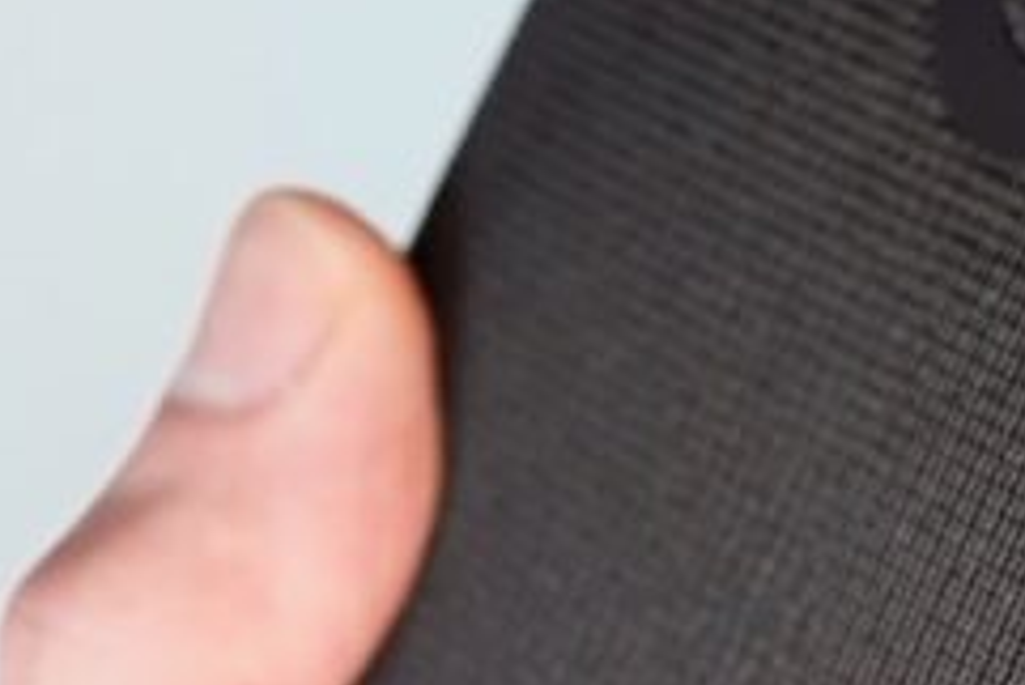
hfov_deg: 8.5
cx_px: 1387
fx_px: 6809
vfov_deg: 5.8
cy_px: 287
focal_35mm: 239
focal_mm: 50
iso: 1000
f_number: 5
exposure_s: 1/100
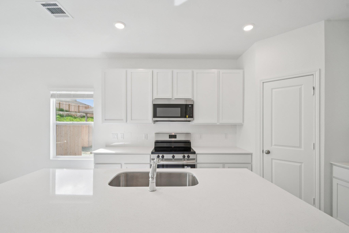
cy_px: 116
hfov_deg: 100.4
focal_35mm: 15
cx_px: 174
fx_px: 145
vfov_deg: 77.3
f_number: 8
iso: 400
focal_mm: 10
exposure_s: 1/100
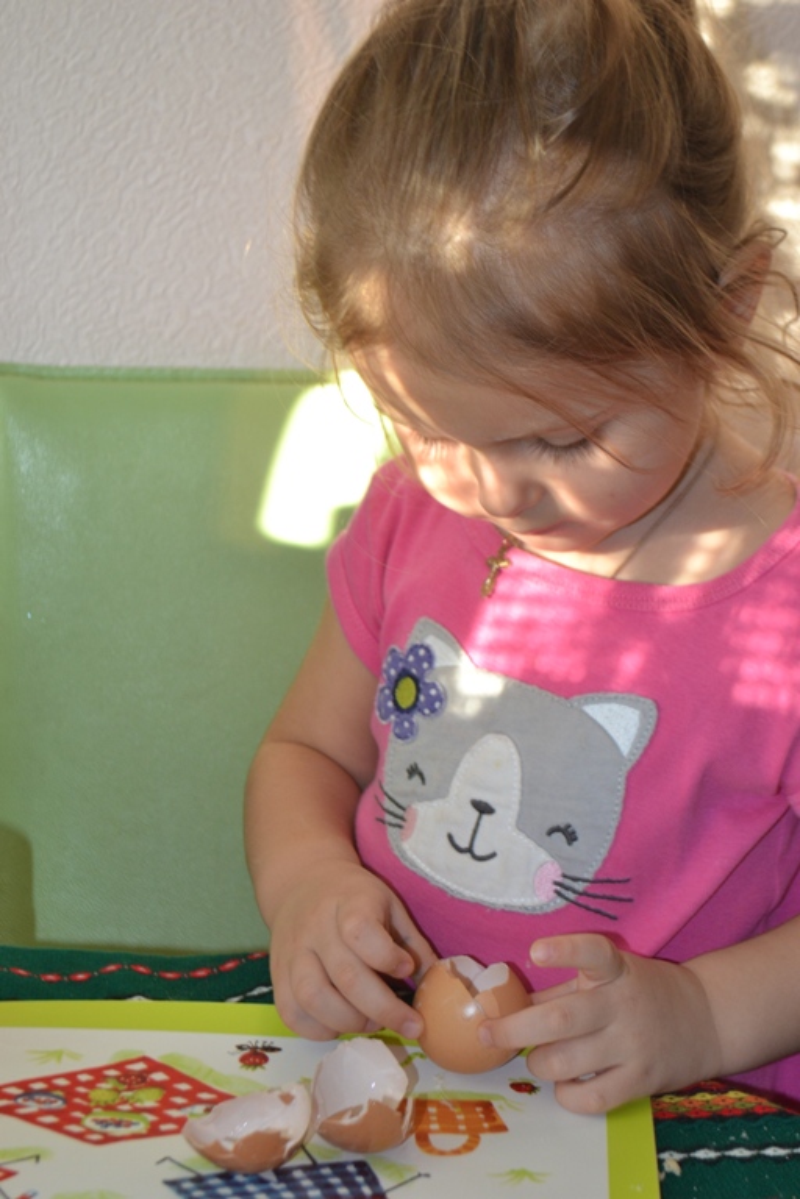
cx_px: 400
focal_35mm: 60
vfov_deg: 33.4
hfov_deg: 22.6
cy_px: 600
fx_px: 2000
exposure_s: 1/60
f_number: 5.3
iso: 500
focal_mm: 40
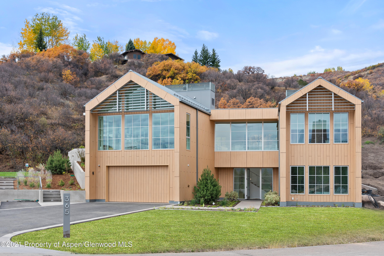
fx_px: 405
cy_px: 128
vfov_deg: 35.1
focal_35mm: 38
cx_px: 192
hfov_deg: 50.7
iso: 320
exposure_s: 1/500
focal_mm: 38
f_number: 7.1
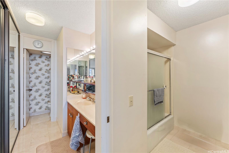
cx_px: 114
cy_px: 76
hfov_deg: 104.3
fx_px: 89
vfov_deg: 81.2
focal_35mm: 14
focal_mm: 14
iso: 400
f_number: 9
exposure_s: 1/15
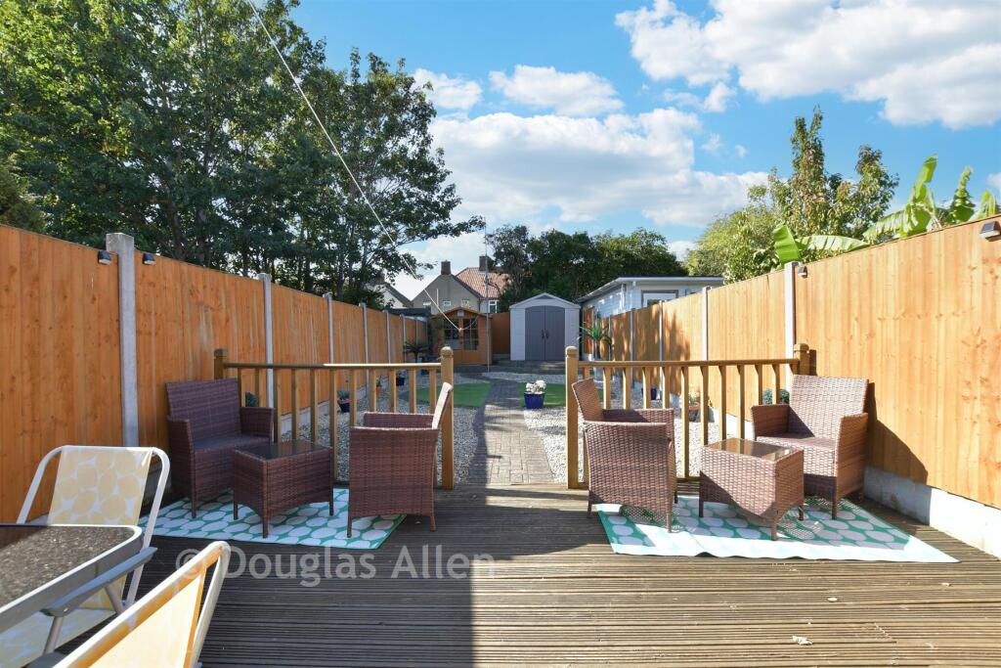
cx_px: 500
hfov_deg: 100.4
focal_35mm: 15
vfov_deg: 77.3
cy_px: 334
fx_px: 417
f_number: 8
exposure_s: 1/125
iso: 200
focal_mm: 10
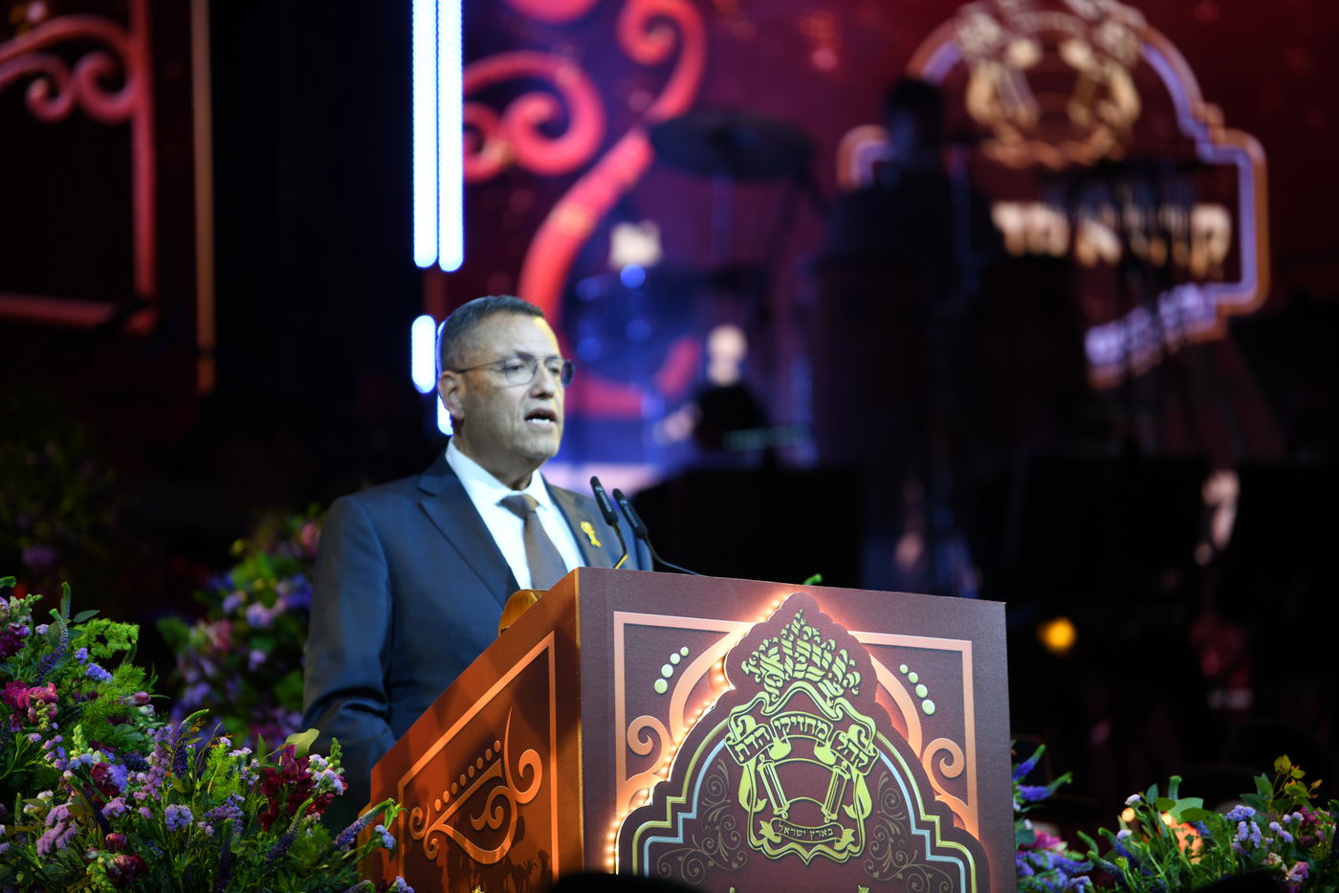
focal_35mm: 200
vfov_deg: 6.9
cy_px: 446
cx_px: 670
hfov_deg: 10.3
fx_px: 7437
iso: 125
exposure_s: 1/80
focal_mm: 200
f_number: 2.8
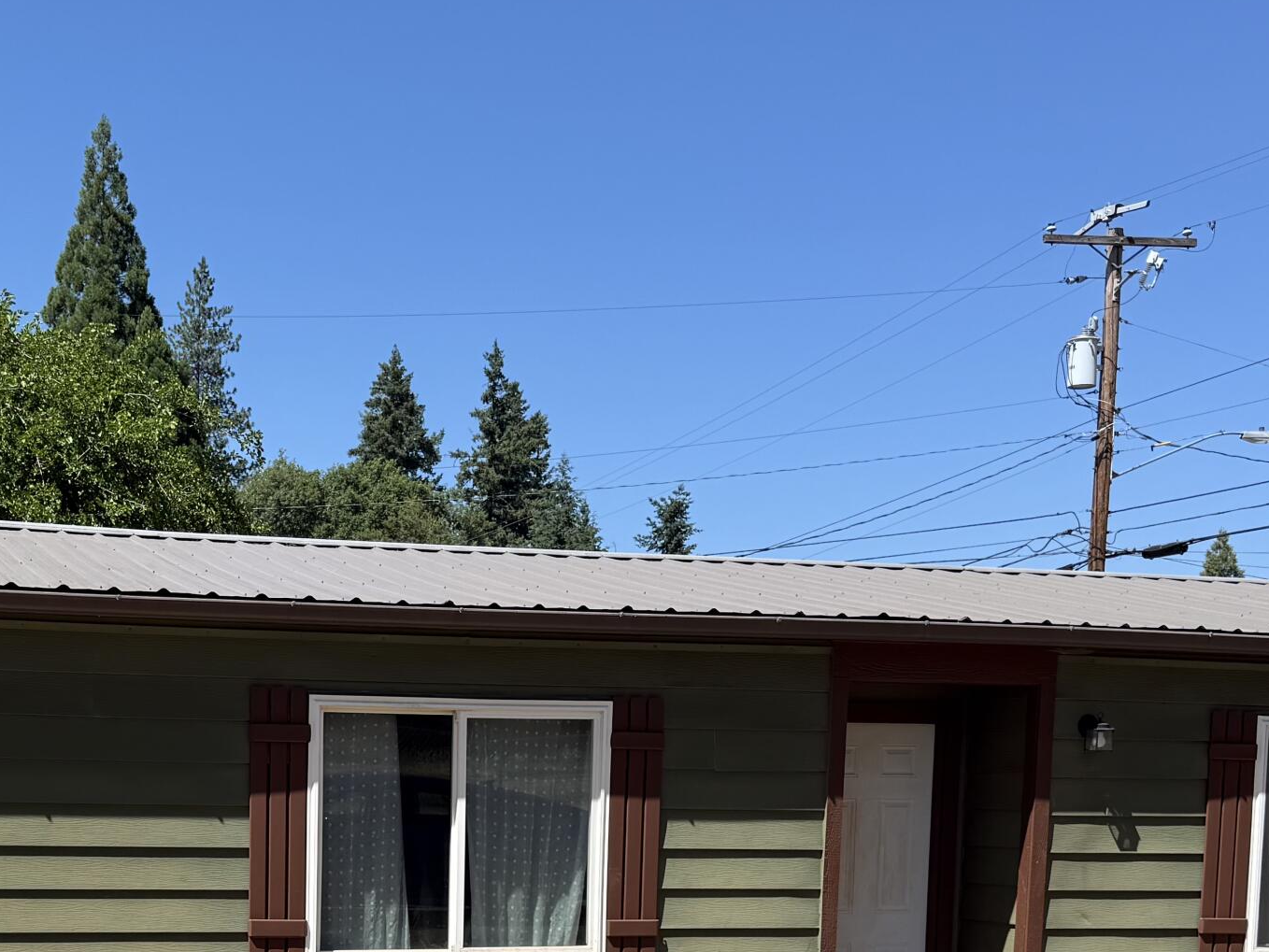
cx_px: 335
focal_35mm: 53
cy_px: 919
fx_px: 1943
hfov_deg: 35.5
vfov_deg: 26.3
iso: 80
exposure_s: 1/3759
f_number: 1.78
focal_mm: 6.76
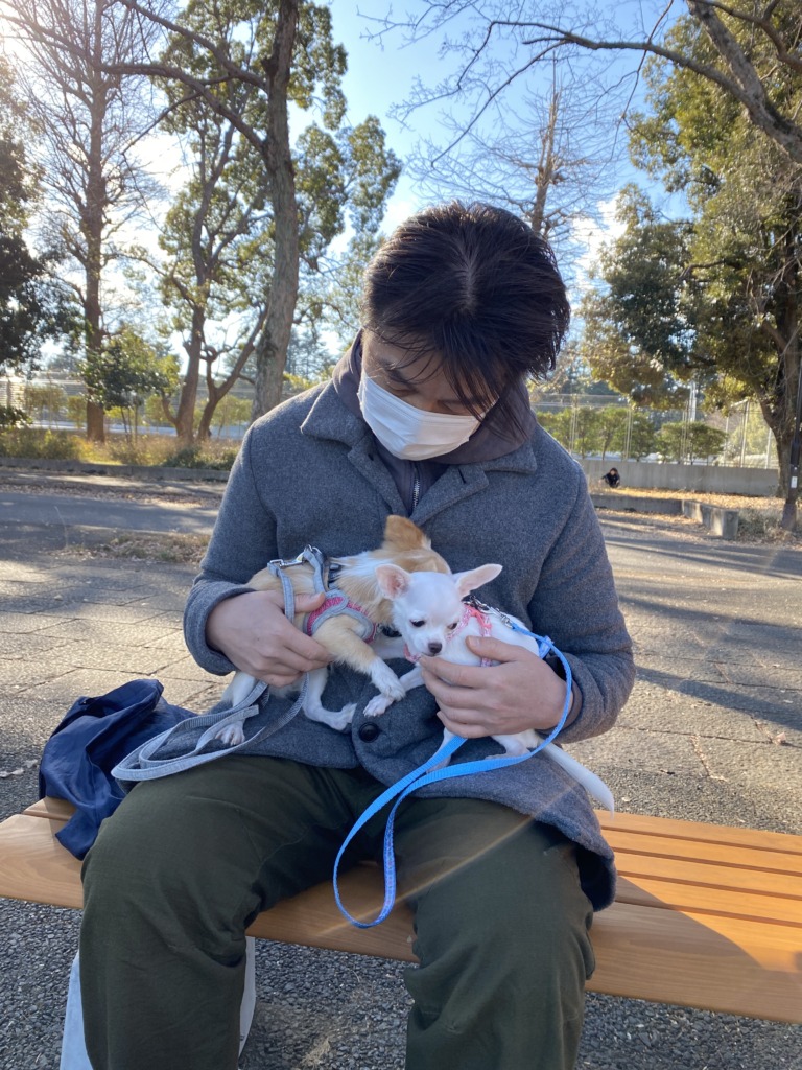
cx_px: 401
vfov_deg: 67.3
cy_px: 535
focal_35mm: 26
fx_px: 803
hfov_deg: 53.1
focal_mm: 4.25
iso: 32
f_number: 1.8
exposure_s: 1/393
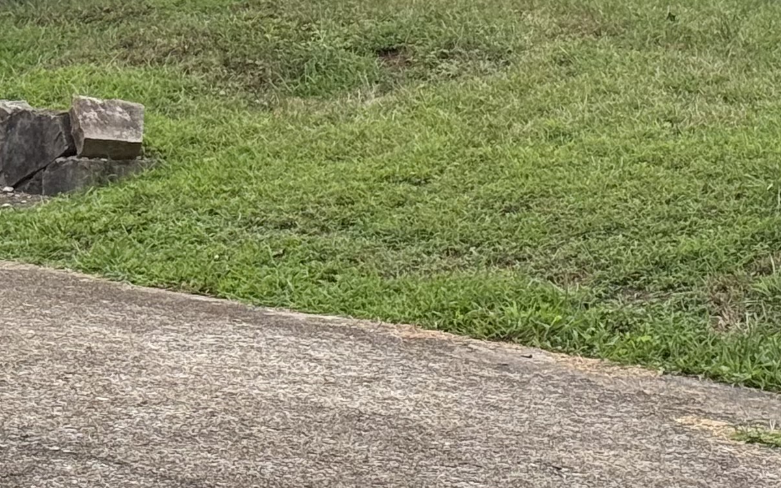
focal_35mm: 171
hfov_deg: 12.2
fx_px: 3640
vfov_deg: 7.5
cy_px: -370
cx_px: 228
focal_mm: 6.76
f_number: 1.78
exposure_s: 1/620
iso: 80
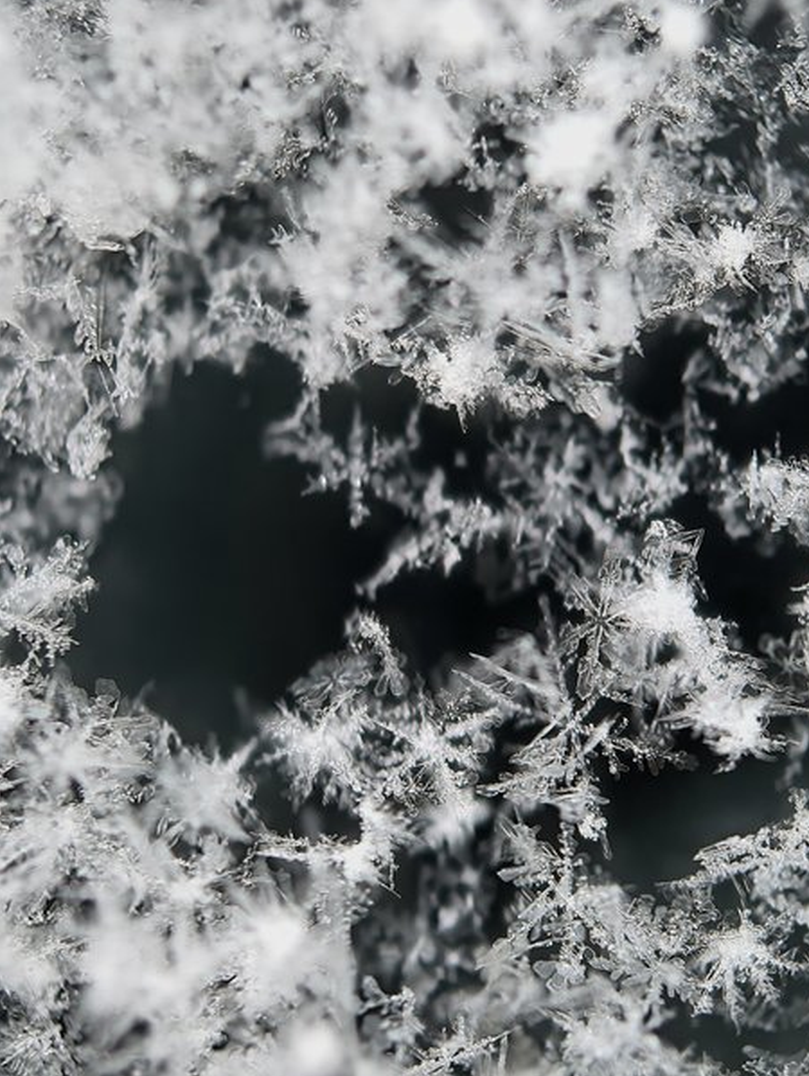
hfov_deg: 15.3
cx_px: 411
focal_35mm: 97
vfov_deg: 20.2
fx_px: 3019
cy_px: 534
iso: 64
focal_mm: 15
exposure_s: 1/100
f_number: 2.1
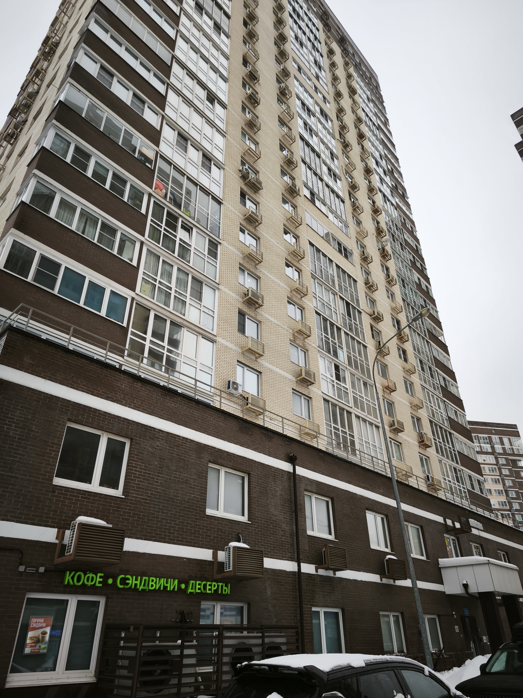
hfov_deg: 58.9
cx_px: 262
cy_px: 349
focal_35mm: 23
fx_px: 463
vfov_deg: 73.9
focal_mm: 5.35
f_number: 1.7
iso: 80
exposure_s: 1/319
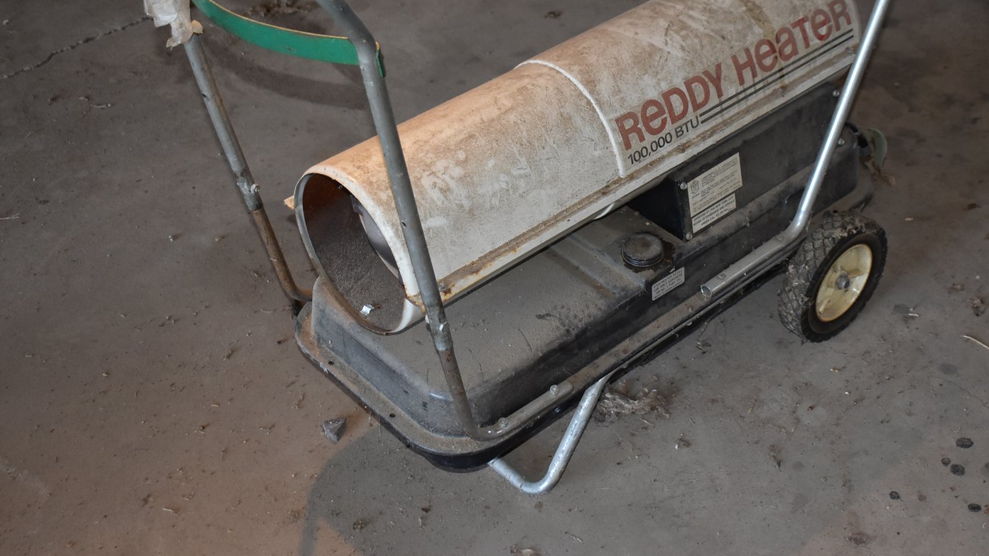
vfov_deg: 21.5
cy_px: 162
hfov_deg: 37.3
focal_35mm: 56
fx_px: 1459
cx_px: 583
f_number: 4.2
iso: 800
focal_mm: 29
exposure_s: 1/125
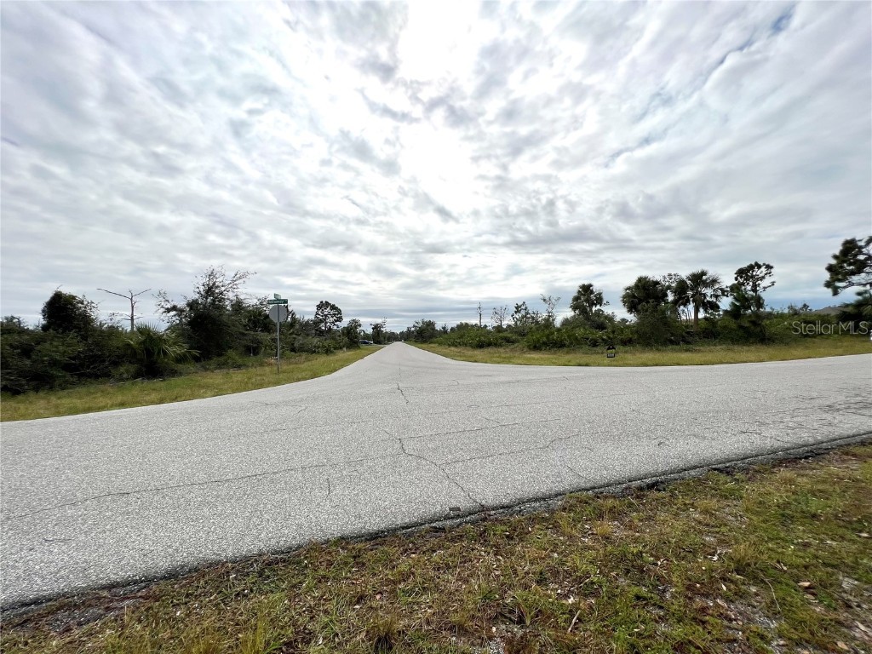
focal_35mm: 13
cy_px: 327
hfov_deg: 106.2
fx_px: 327
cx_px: 436
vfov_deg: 89.9
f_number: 1.8
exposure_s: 1/6494
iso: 32
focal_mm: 1.57
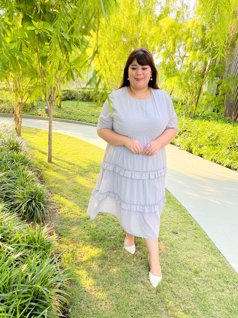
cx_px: 119
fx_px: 238
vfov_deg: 67.3
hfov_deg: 53.1
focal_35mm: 26
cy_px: 159
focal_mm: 5.1
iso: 32
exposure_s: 1/223
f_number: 1.6
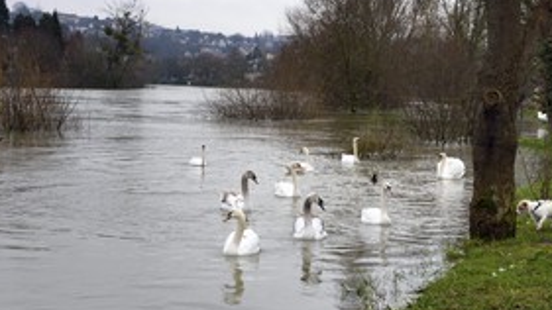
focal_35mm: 86
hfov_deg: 24.5
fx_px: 1259
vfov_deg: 14.0
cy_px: 202
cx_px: 391
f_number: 11
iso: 400
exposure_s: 1/200
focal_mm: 55
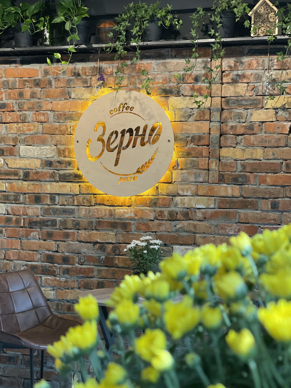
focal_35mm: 65
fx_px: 729
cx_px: 131
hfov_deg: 22.6
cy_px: 227
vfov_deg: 29.8
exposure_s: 1/122
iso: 200
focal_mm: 6
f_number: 2
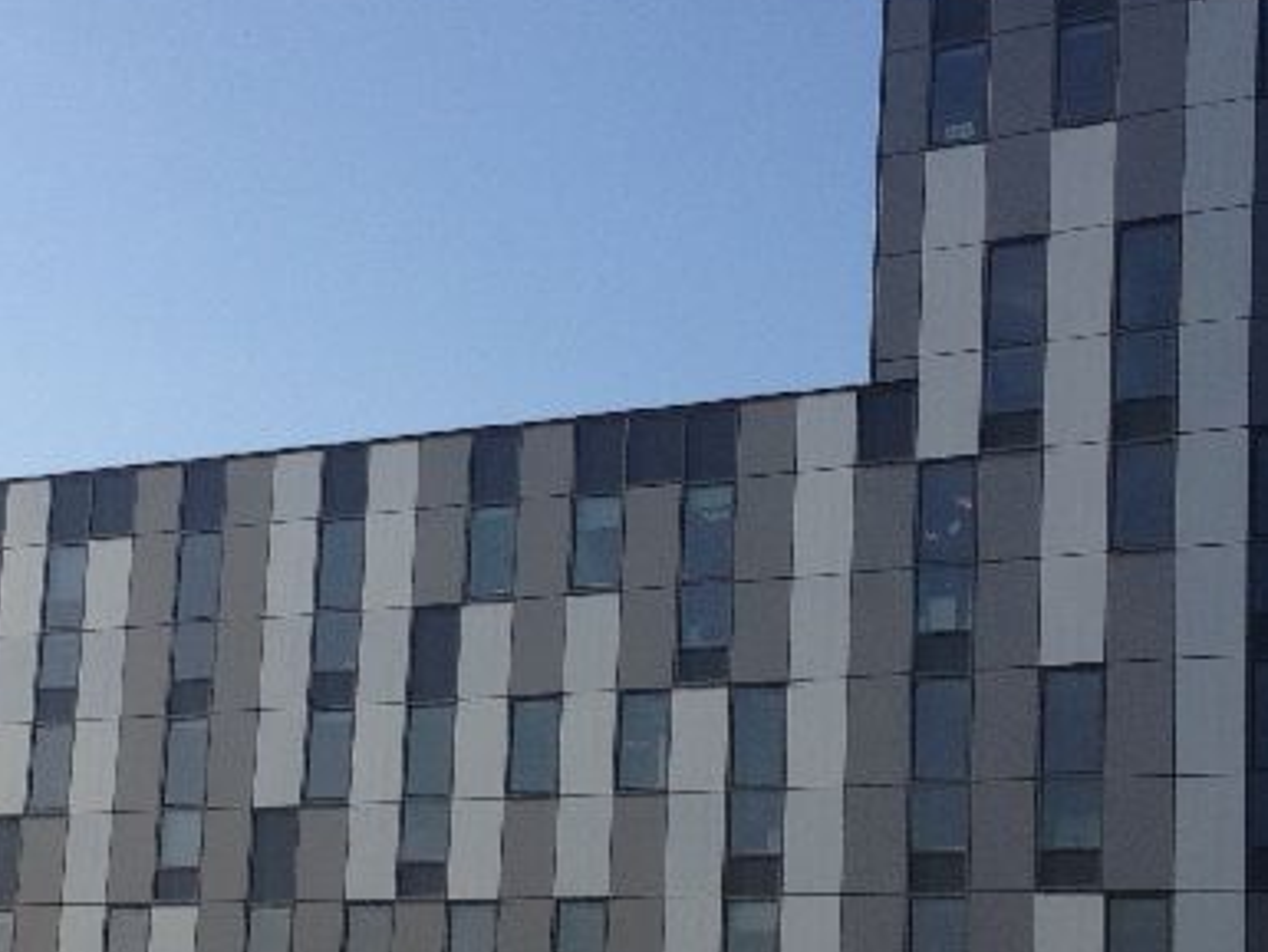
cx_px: 471
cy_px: 636
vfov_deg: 15.9
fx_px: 3408
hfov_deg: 21.0
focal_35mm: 93
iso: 50
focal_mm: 4.28
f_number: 2.4
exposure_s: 1/1727
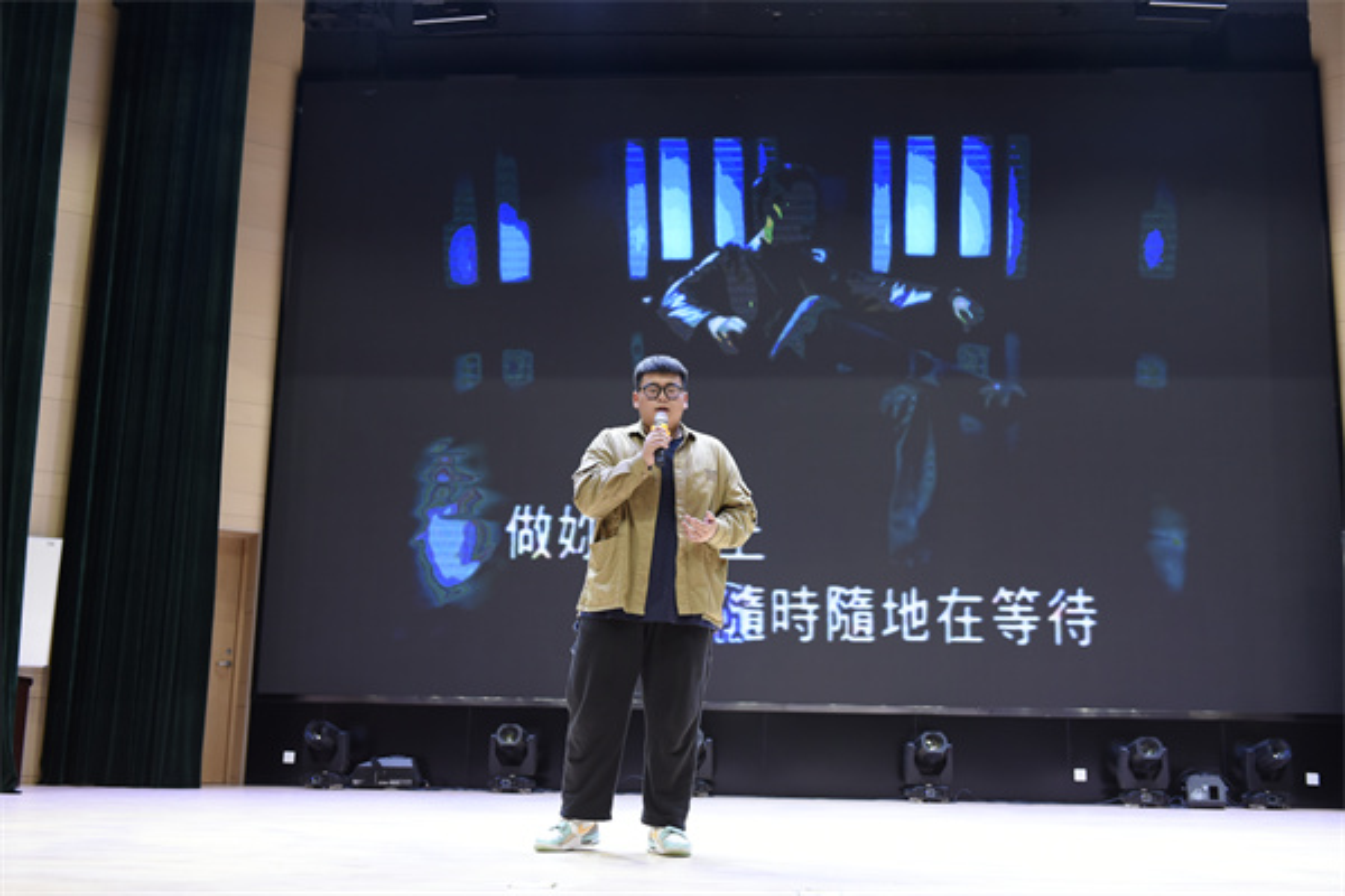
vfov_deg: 35.1
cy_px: 448
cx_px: 672
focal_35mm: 38
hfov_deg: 50.7
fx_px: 1420
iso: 1250
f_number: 3.5
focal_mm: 38
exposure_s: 1/200
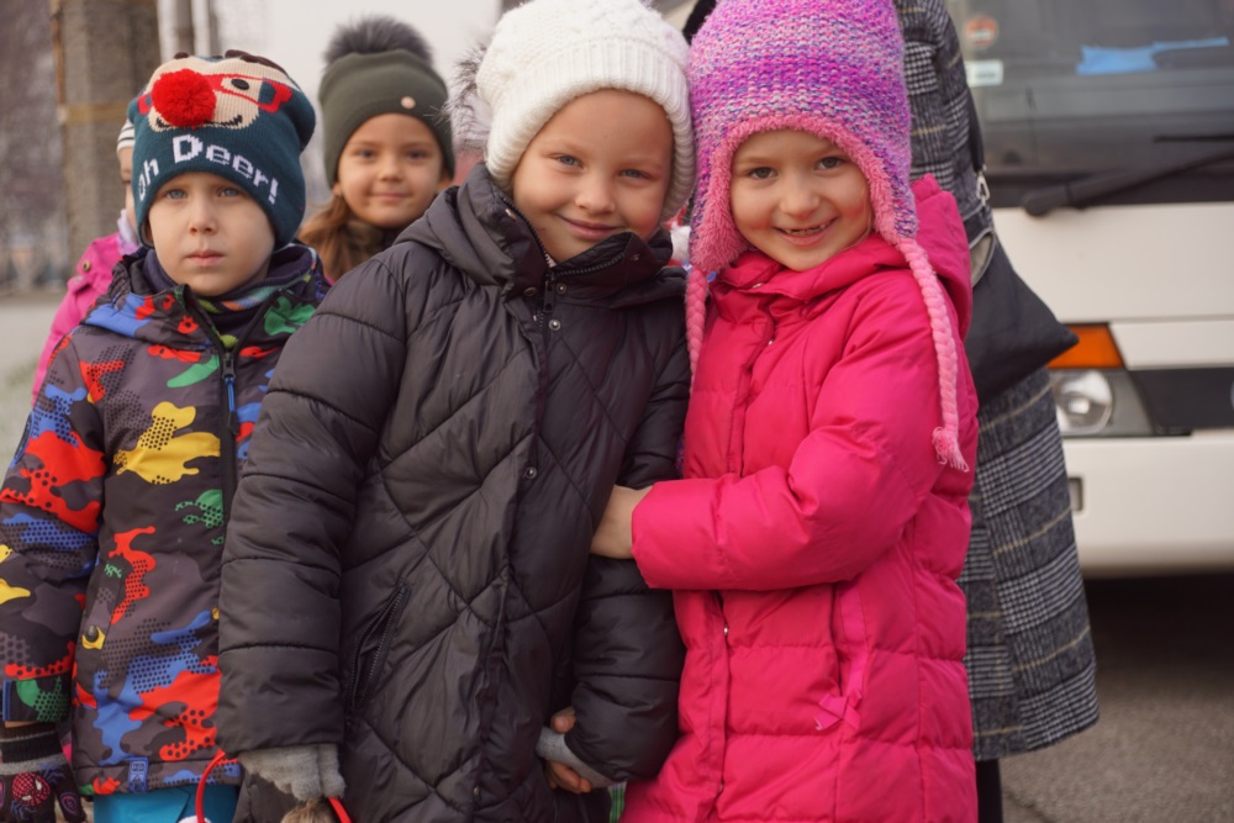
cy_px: 412
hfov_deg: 19.5
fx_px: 3599
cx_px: 617
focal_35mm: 105
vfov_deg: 13.0
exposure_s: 1/160
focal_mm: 70
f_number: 5
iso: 160
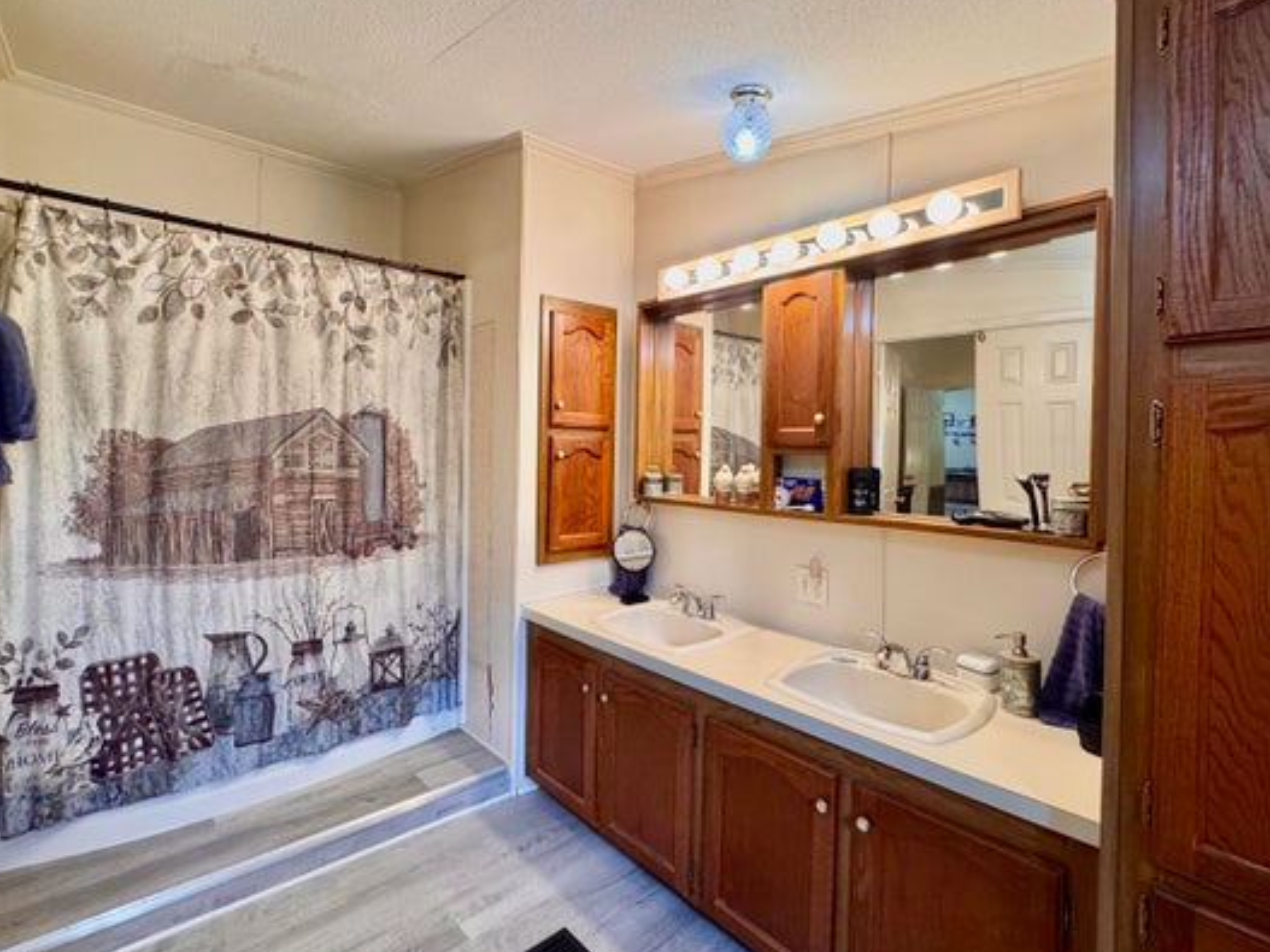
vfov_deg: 74.6
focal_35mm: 17
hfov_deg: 91.0
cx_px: 617
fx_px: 624
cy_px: 448
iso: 250
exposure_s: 1/120
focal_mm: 2.22
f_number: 2.2
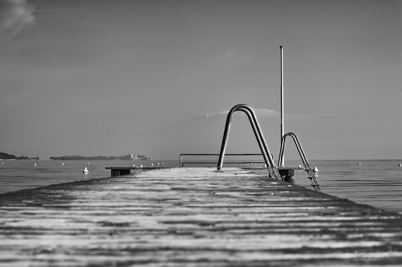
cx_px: 201
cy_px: 134
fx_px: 647
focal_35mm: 58
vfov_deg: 23.4
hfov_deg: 34.5
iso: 125
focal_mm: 58
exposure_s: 1/400
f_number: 8
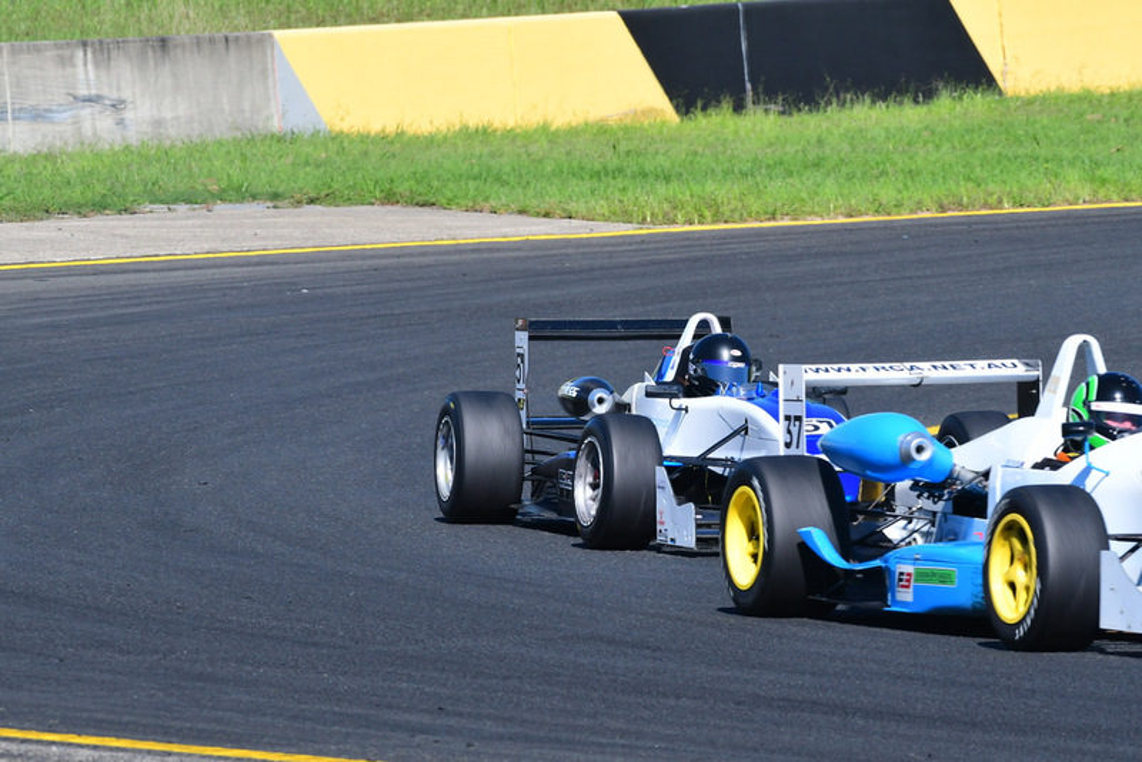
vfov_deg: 3.8
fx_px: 11424
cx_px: 571
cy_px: 381
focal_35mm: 360
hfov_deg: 5.7
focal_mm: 240
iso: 500
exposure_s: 1/640
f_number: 11
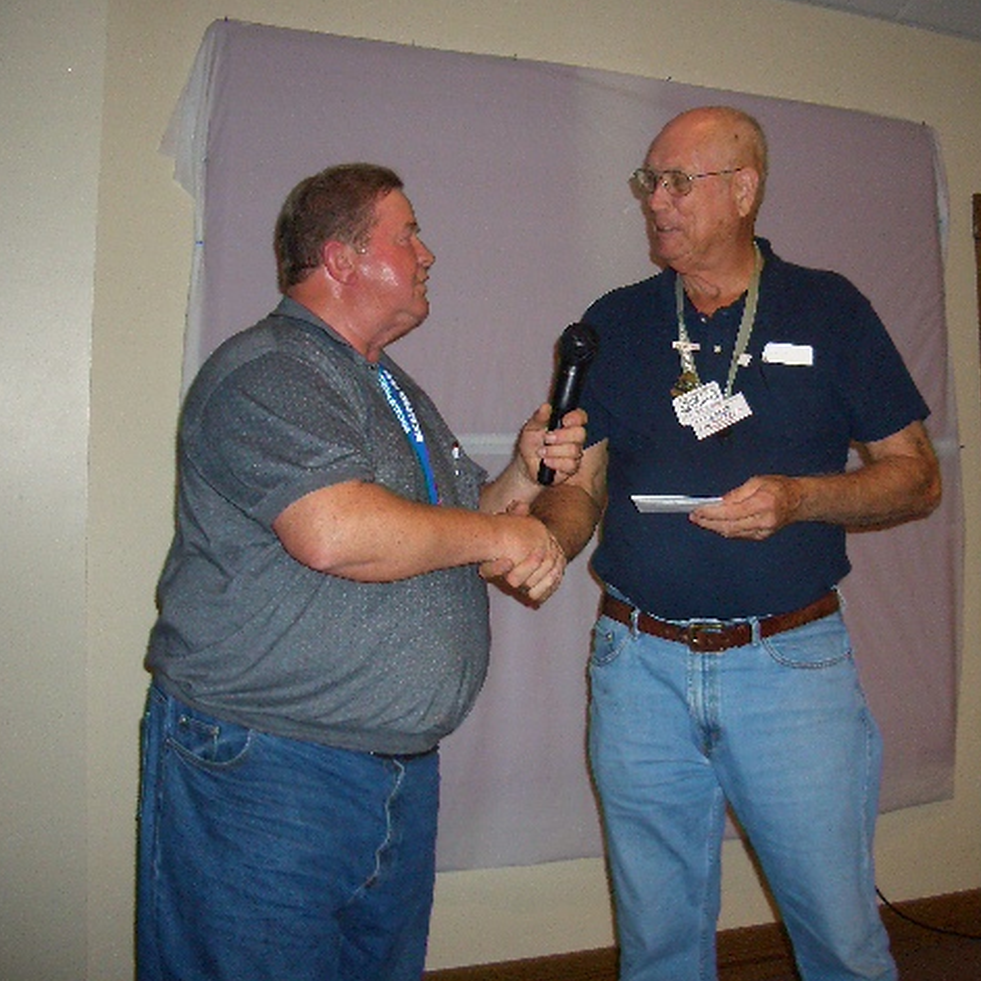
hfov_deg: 39.8
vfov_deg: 40.0
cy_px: 483
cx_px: 608
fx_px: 1347
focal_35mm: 42
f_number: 2.6
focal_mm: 5.8
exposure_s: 1/60
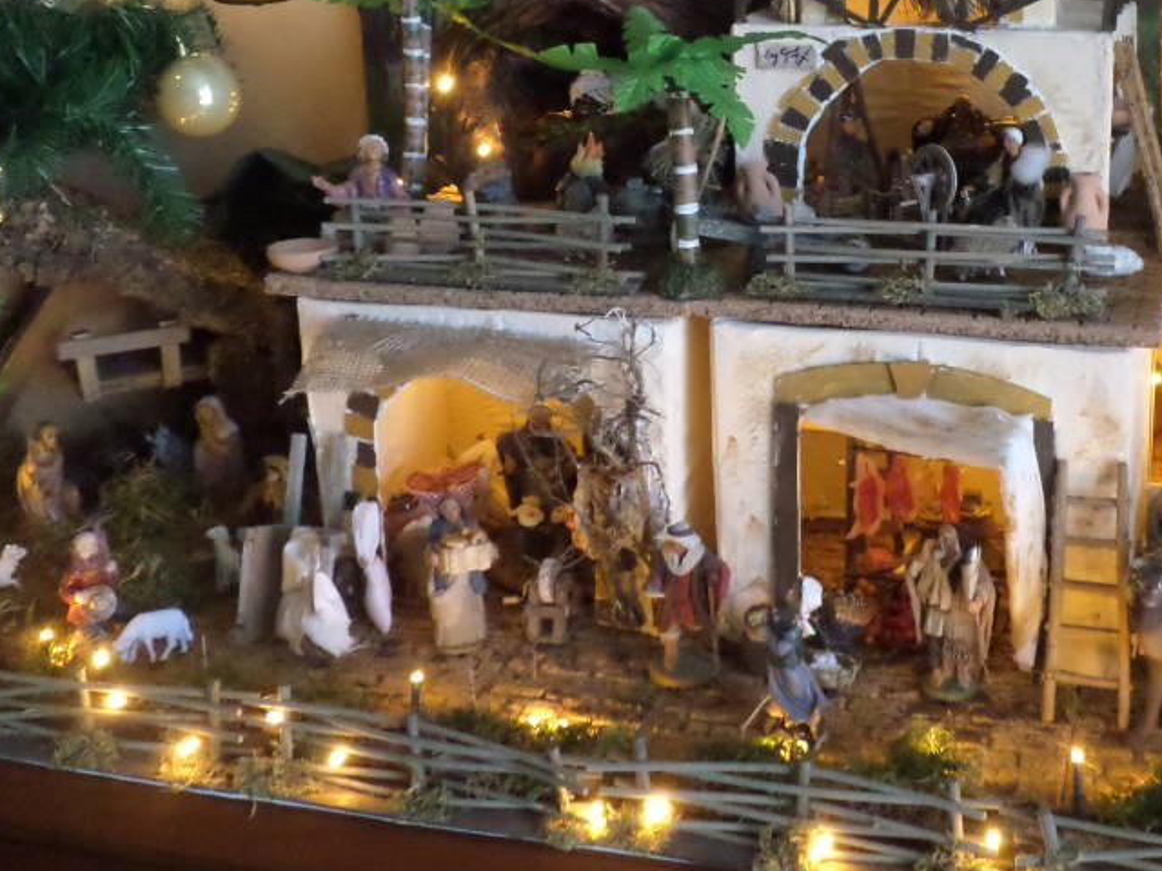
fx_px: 1611
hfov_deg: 38.9
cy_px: 205
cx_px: 824
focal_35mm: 48
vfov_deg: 29.7
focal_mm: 5.5
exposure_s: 1/20
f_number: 2.7
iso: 640
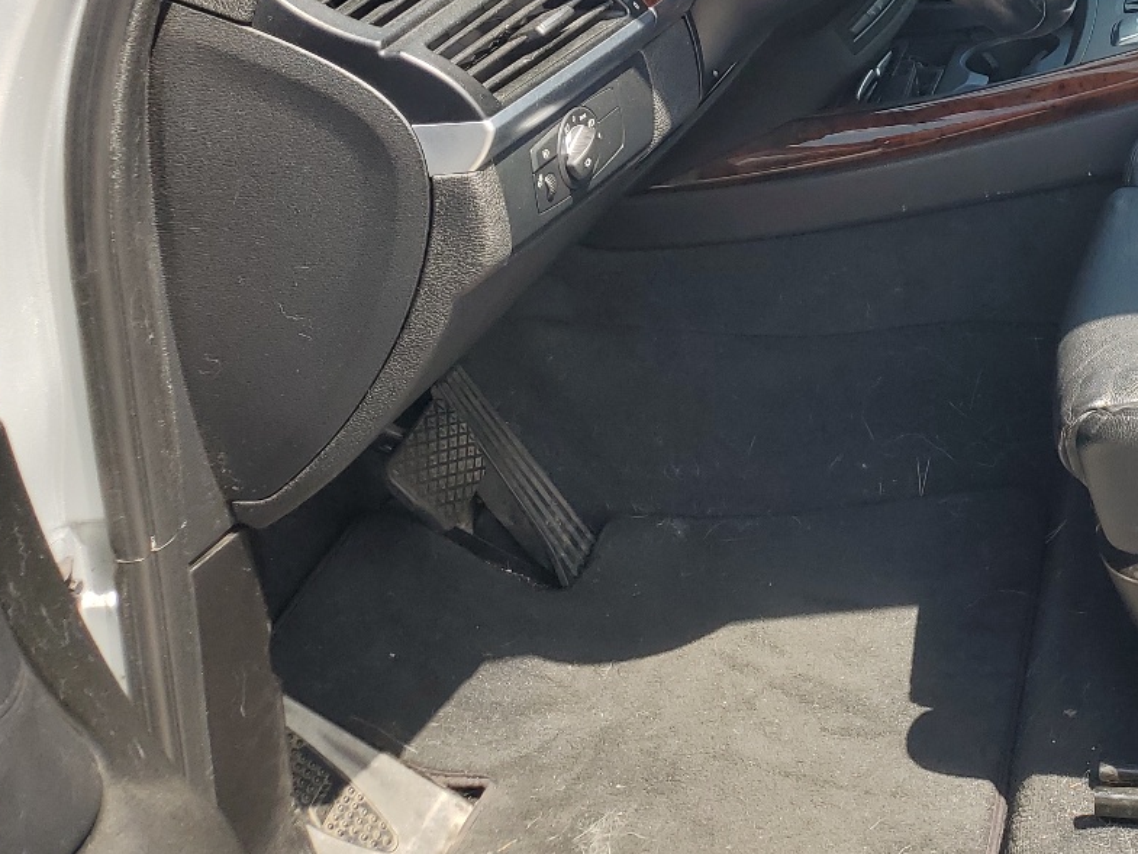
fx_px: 1743
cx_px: 1138
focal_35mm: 53
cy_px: 1
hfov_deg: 33.1
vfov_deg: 26.1
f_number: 1.5
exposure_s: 1/909
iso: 50
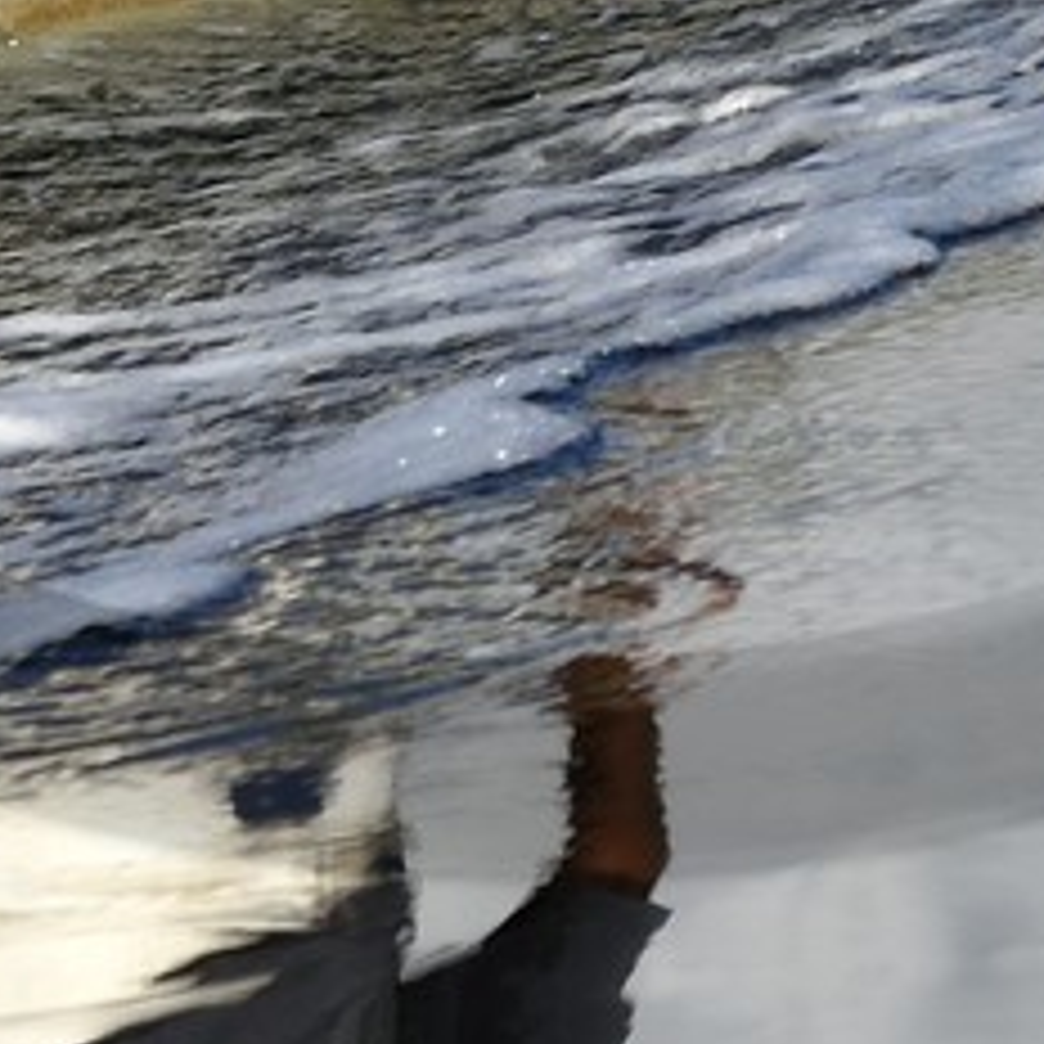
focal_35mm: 585
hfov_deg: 3.0
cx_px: 536
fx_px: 19961
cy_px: -994
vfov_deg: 3.0
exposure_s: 1/800
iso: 200
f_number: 7.1
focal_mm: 100
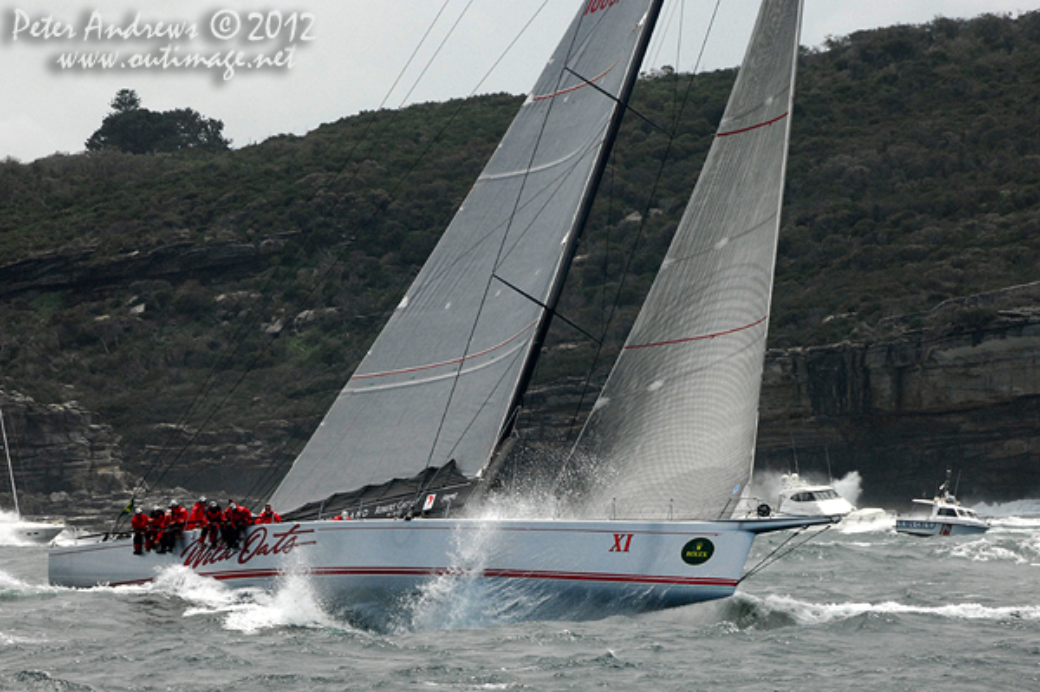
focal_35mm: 300
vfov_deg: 4.6
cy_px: 346
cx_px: 520
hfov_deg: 6.9
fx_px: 8659
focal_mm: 200
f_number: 7.6
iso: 400
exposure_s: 1/1000
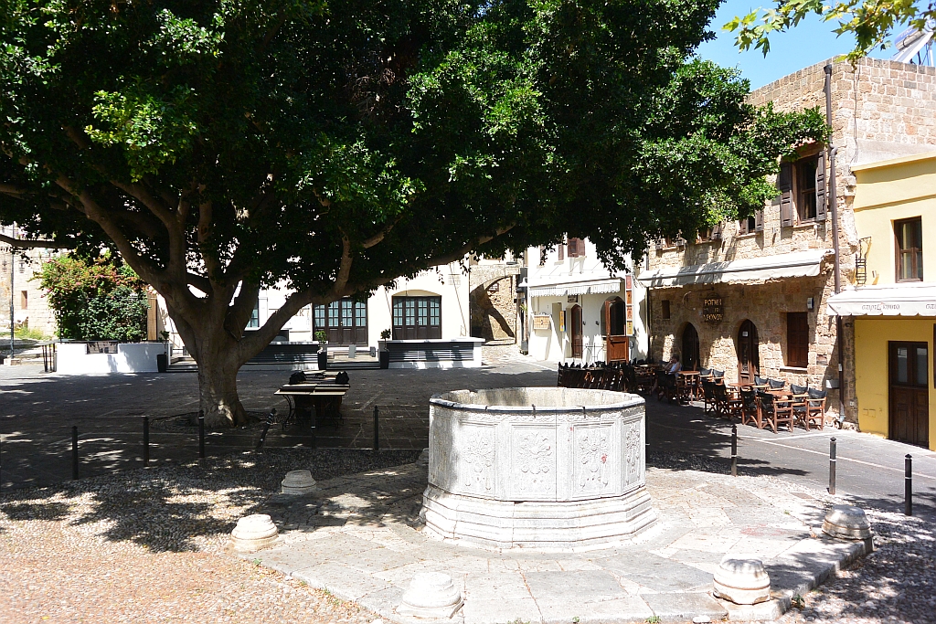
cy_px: 312
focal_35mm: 30
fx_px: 780
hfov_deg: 61.9
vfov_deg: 43.6
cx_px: 468
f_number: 4.5
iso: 160
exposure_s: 1/500
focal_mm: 11.4
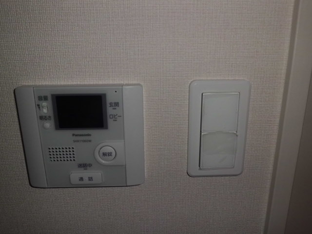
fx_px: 234
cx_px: 156
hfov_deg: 67.3
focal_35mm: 26
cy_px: 117
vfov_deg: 53.1
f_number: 2.8
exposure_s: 1/60
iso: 64
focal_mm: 4.7
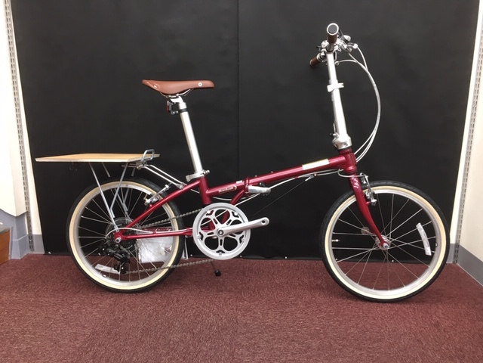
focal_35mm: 29
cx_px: 242
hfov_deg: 61.7
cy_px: 182
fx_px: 405
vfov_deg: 48.2
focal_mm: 4.15
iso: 64
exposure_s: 1/30
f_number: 2.2
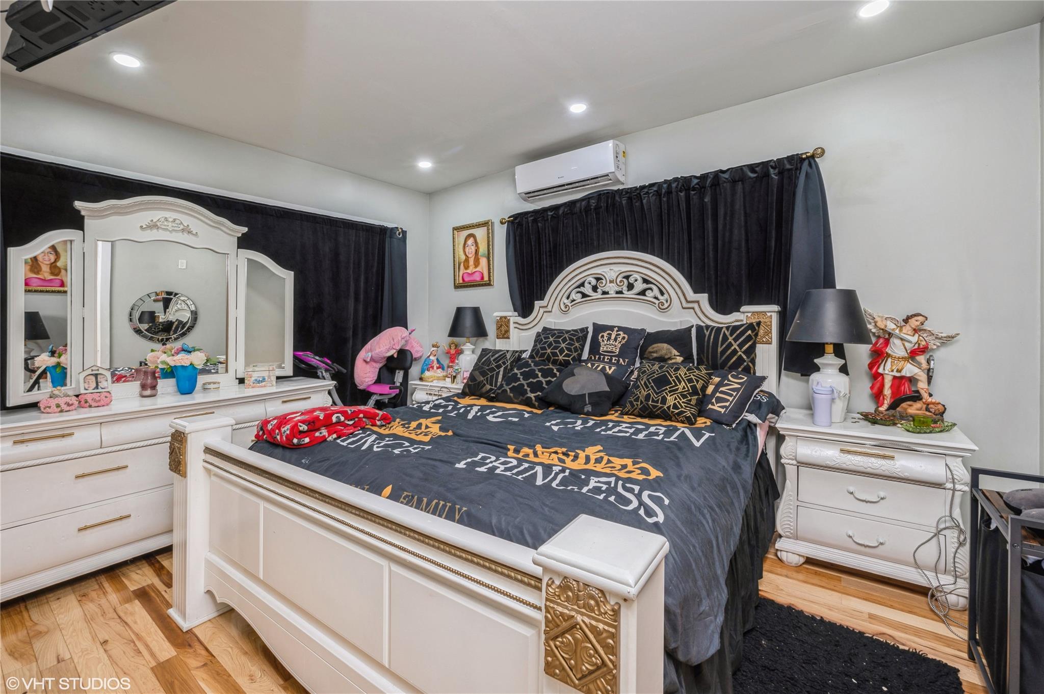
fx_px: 406
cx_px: 522
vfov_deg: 81.1
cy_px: 347
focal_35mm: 14
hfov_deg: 104.3
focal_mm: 14
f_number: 11
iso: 200
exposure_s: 1/2.5
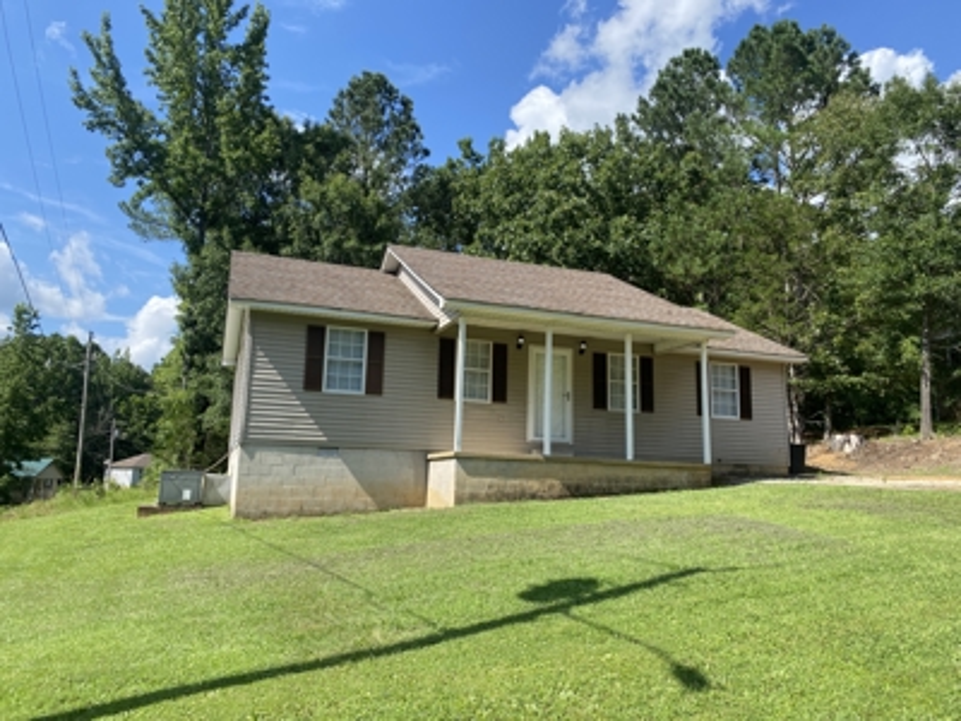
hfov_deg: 67.3
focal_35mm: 26
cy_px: 360
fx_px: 722
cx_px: 480
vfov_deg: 53.1
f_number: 1.8
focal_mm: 4.25
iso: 32
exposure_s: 1/1653
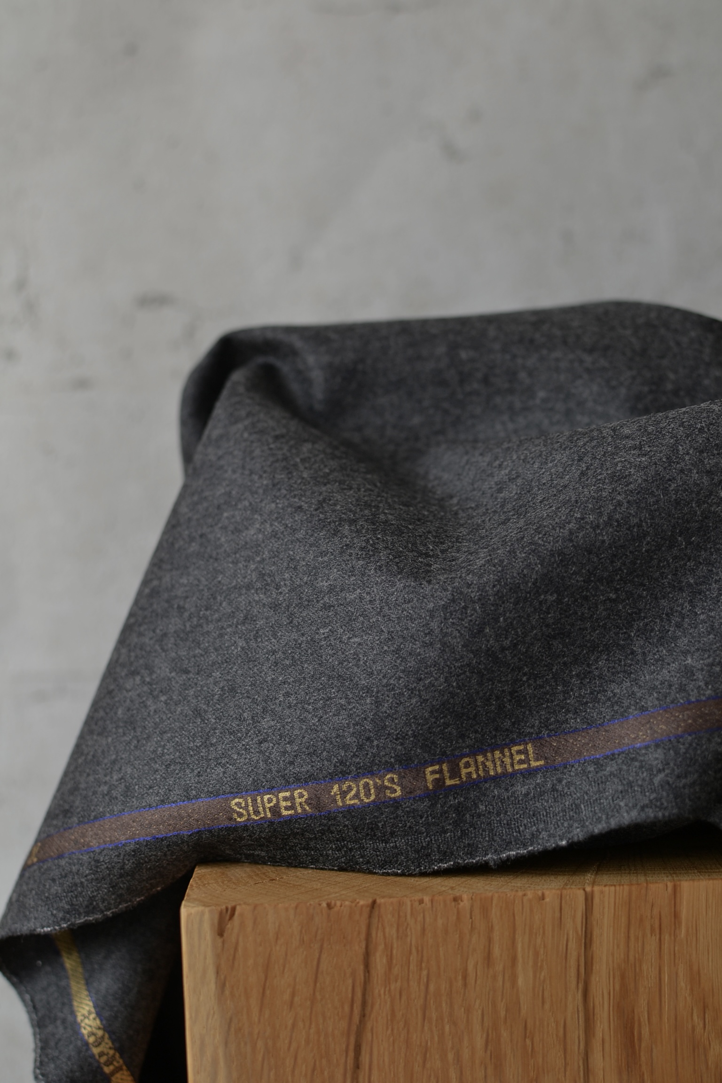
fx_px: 1579
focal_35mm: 52
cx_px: 361
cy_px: 542
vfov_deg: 37.9
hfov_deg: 25.8
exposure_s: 1/30
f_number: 3.5
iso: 180
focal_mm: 35
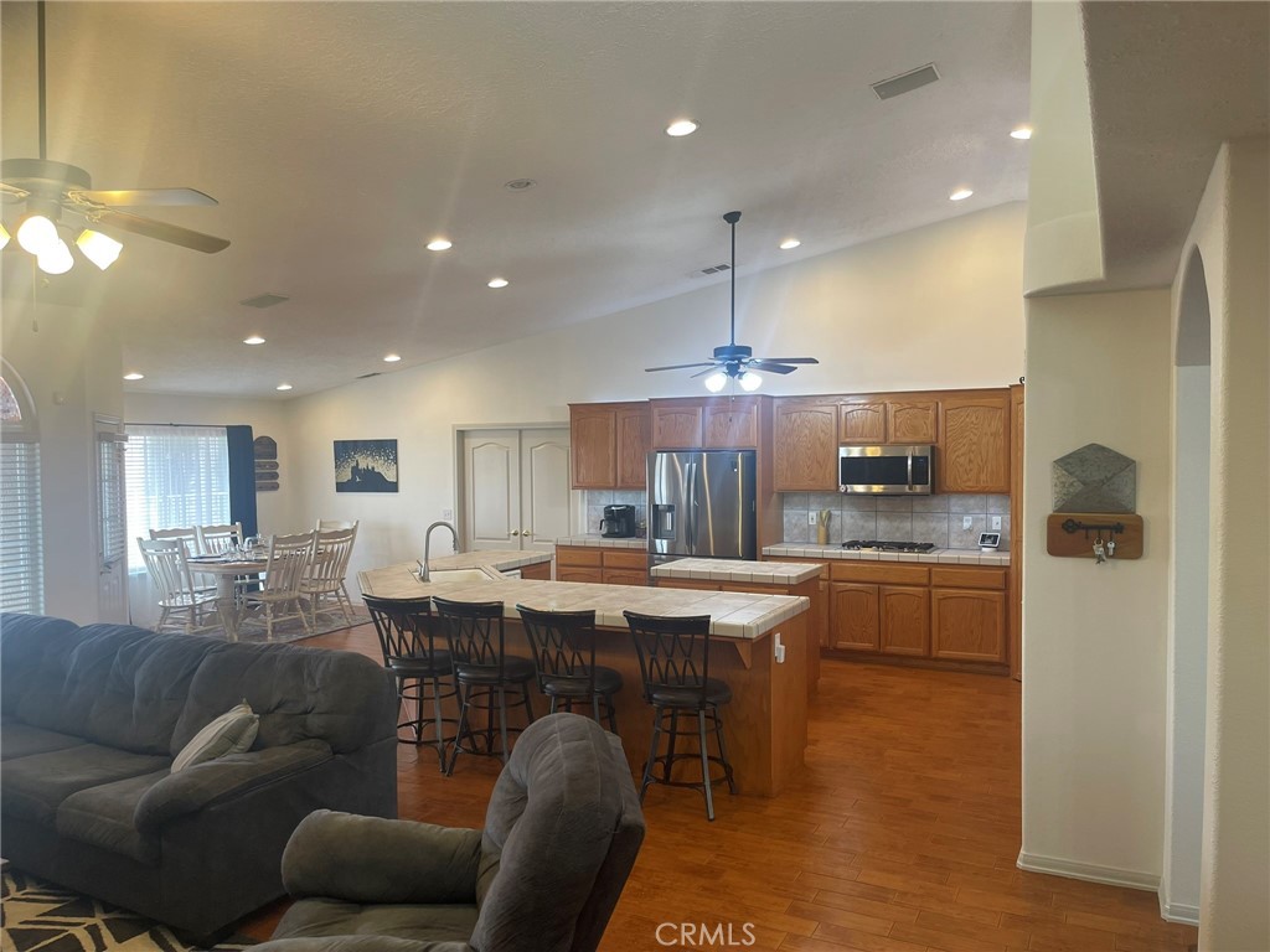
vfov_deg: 54.9
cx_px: 635
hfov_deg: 69.4
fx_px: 917
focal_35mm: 25
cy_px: 476
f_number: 1.6
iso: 125
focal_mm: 5.1
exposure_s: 1/120
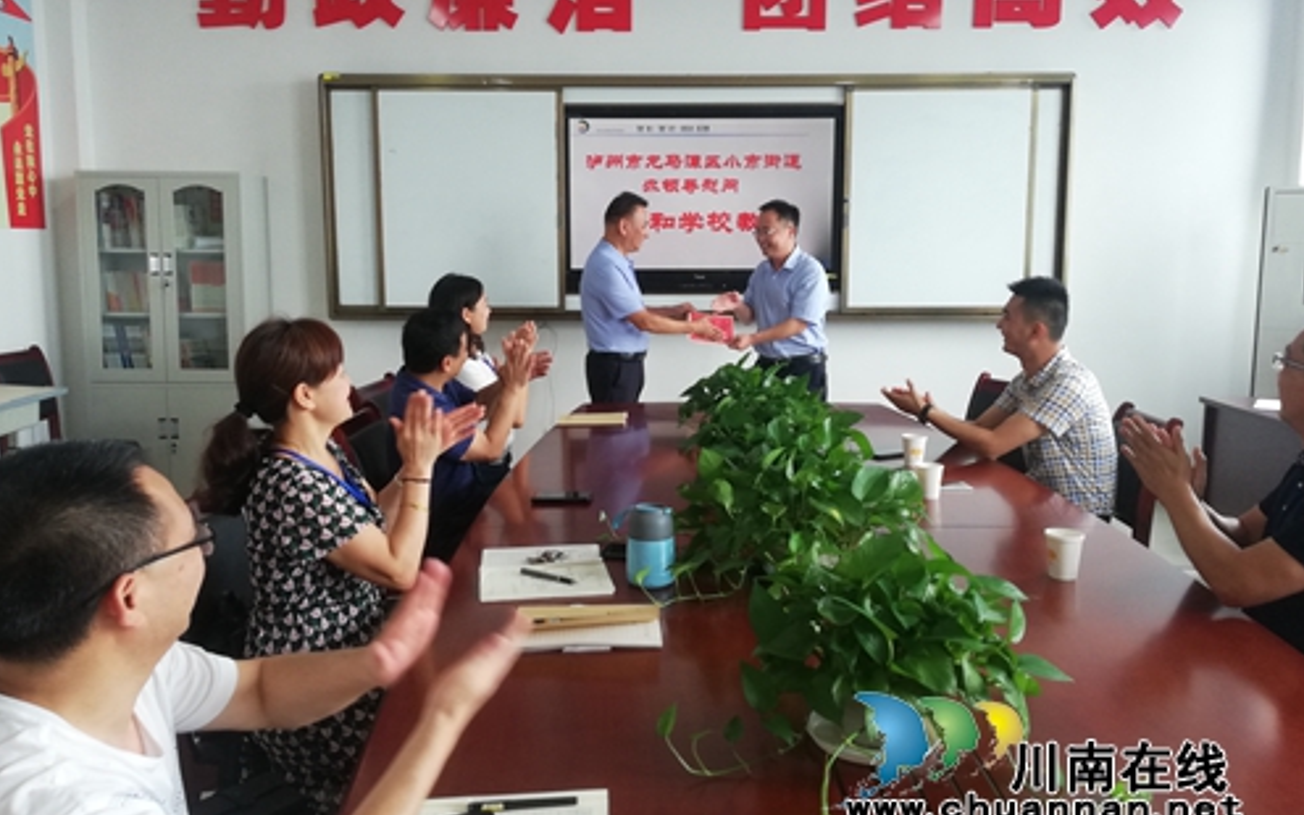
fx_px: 1102
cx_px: 649
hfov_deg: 61.2
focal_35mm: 31
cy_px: 380
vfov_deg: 40.6
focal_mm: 3.81
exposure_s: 1/50
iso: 160
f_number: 2.2
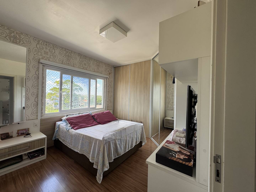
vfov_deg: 85.7
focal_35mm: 14
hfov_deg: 102.1
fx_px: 104
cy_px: 96
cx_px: 128
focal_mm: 2.22
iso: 40
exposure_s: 1/117
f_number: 2.2
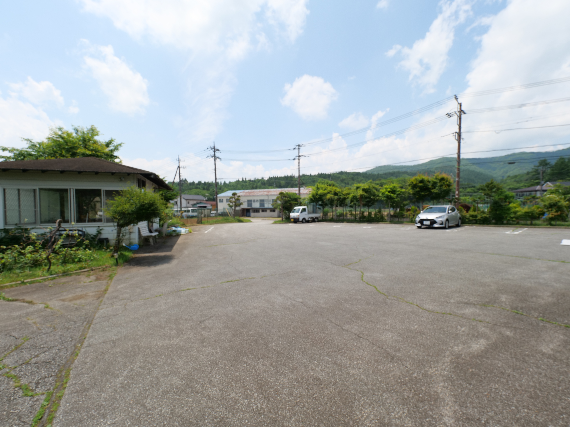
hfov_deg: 102.1
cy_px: 214
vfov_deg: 85.7
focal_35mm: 14
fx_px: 231
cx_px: 285
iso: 200
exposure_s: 1/640
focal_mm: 7
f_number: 6.3
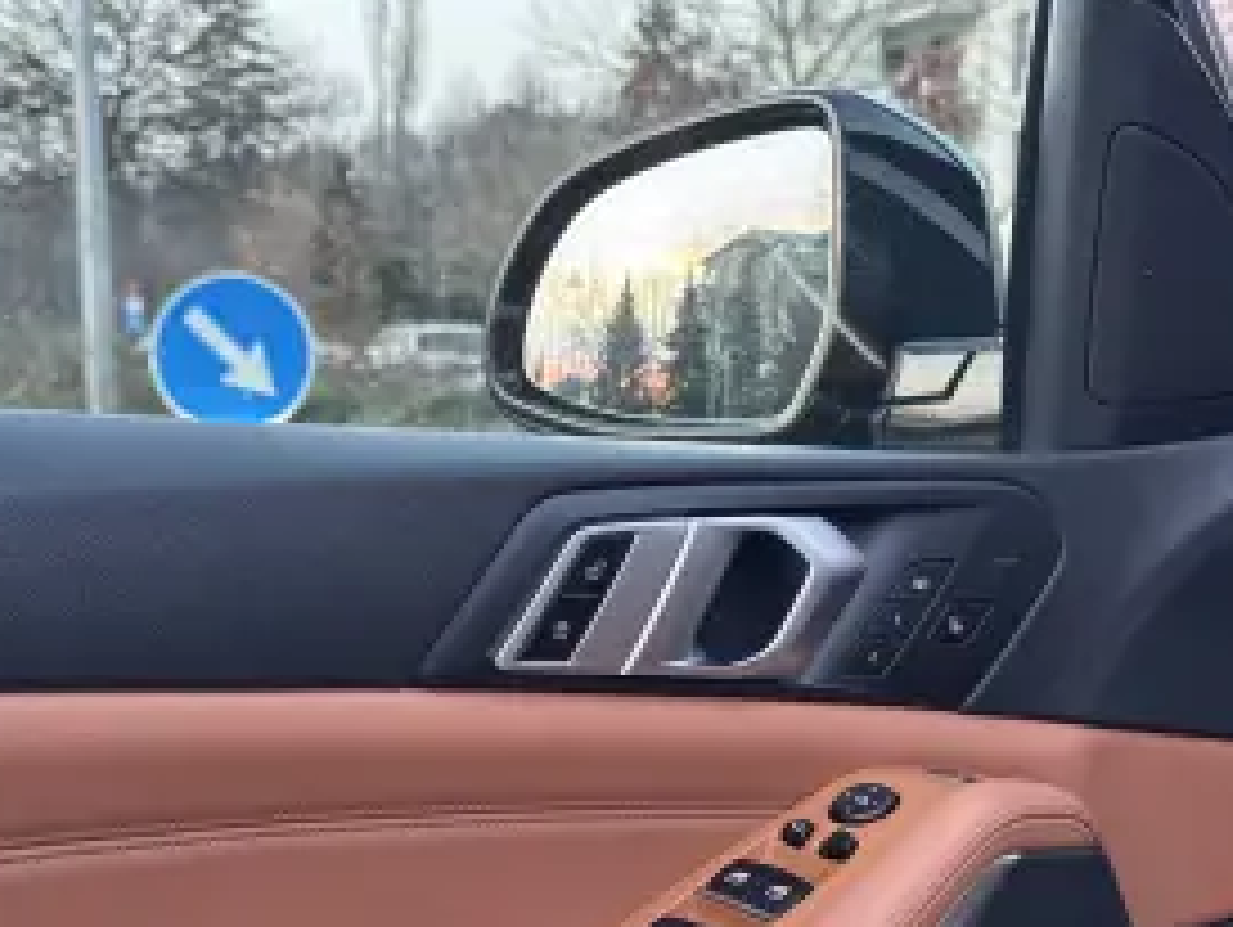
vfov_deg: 23.2
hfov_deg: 30.7
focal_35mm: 63
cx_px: 526
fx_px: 2246
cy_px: 598
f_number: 1.78
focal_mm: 6.76
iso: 200
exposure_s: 1/60
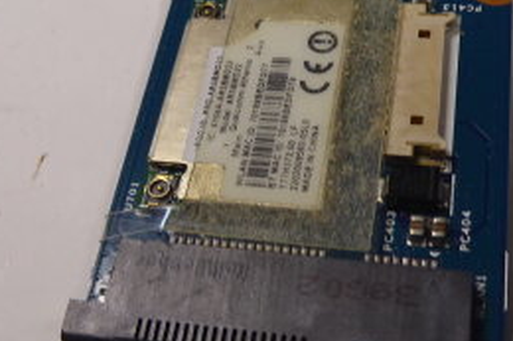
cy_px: 126
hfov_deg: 33.4
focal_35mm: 60
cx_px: 280
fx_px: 854
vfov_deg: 22.5
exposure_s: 1/60
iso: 200
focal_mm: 4.3
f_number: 3.3
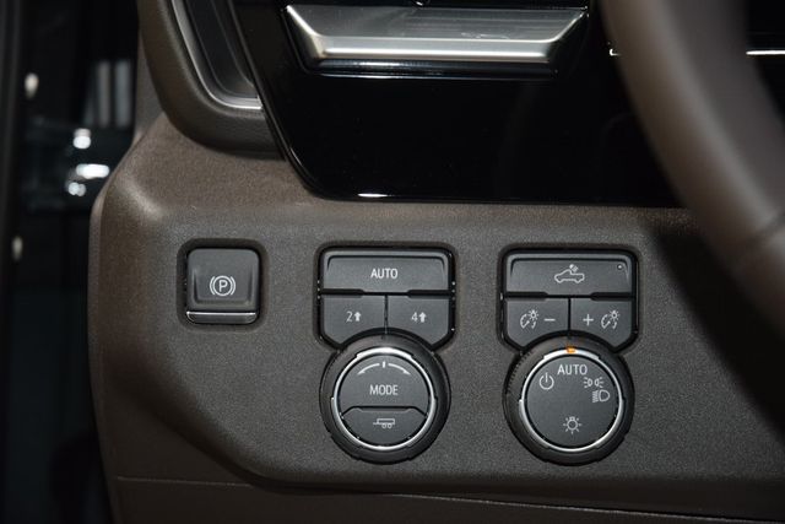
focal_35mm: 105
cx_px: 392
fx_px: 2290
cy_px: 262
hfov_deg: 19.5
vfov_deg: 13.0
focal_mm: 70
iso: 1600
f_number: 4.5
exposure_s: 1/50
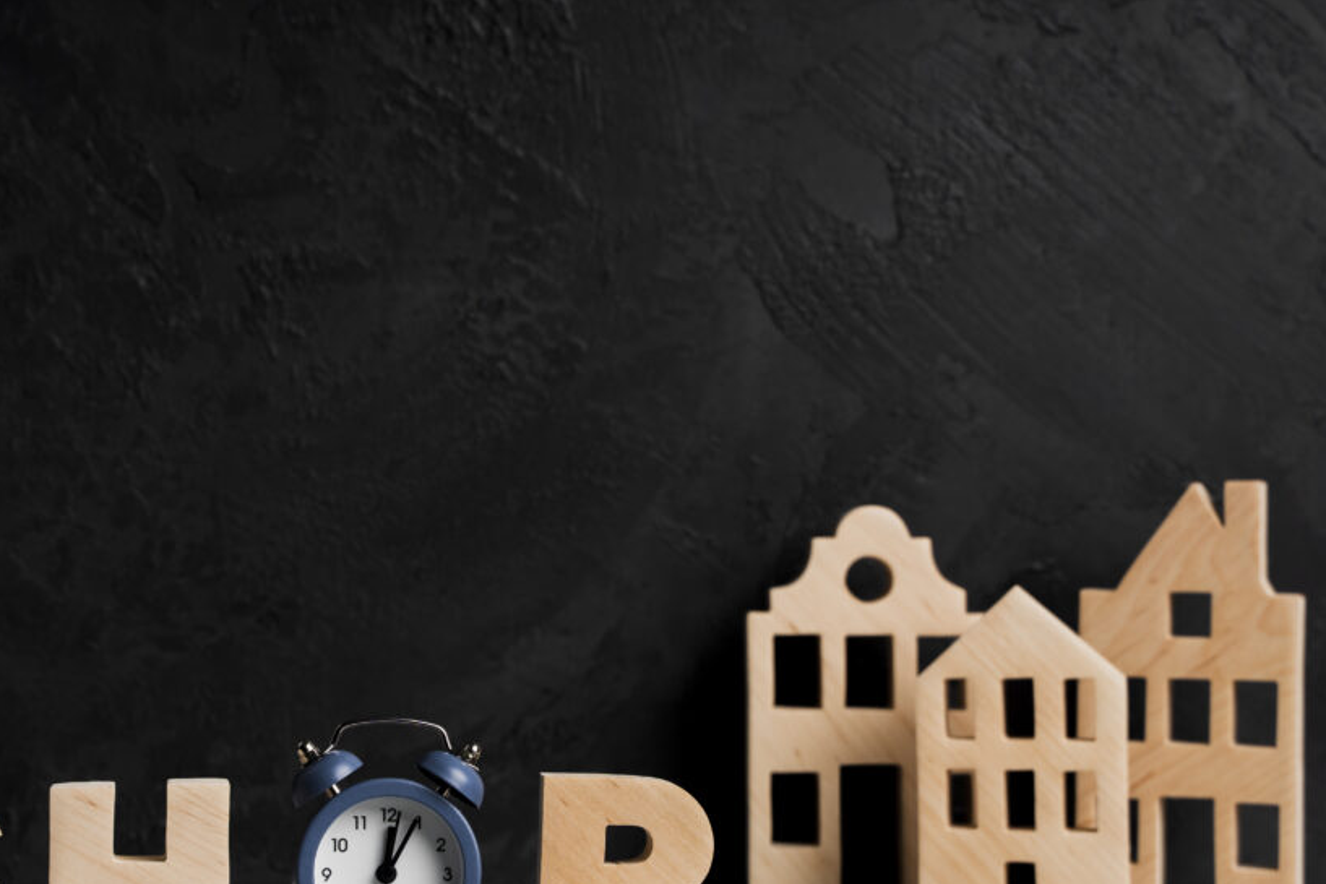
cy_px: 525
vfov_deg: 14.5
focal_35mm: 94
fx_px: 3463
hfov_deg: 21.7
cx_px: 565
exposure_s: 1/160
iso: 100
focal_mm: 75
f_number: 8
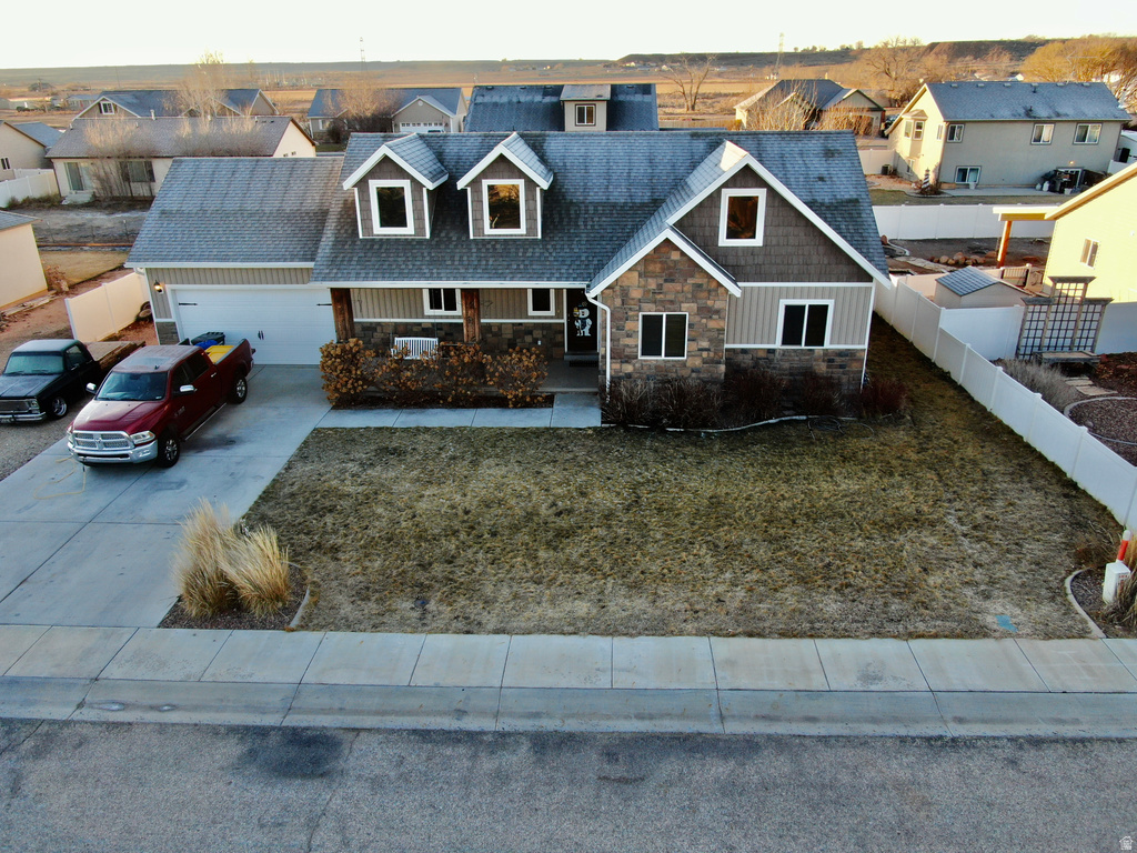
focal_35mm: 24
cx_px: 568
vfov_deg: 56.8
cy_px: 426
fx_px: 788
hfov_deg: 71.6
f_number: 2.8
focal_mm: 4.39
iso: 100
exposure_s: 1/200
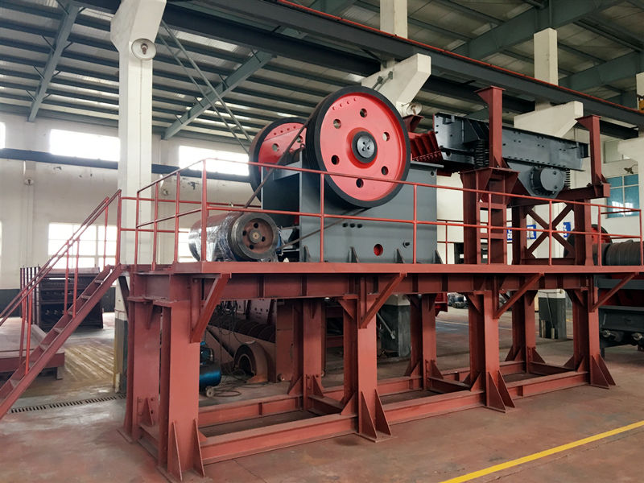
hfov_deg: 61.7
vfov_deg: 48.2
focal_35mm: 29
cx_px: 322
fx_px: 540
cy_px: 242
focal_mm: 4.15
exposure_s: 1/33
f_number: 2.2
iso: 125
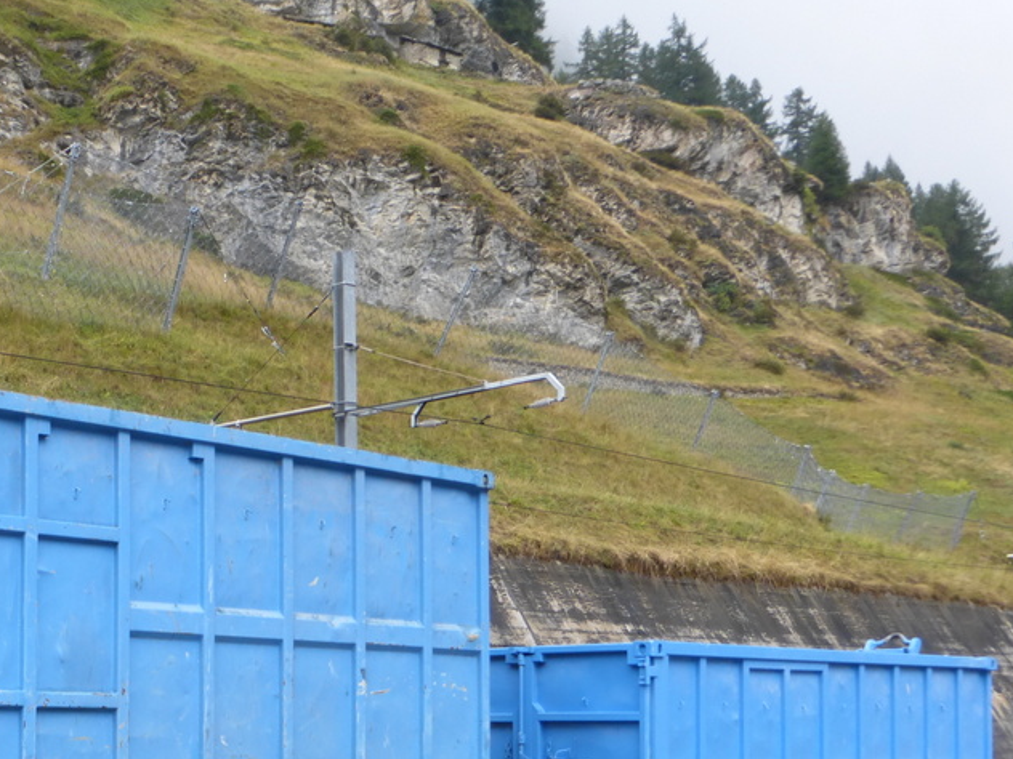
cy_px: 713
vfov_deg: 24.7
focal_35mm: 57
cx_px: 172
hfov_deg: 32.6
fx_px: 1668
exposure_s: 1/125
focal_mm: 5.4
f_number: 3.6
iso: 100
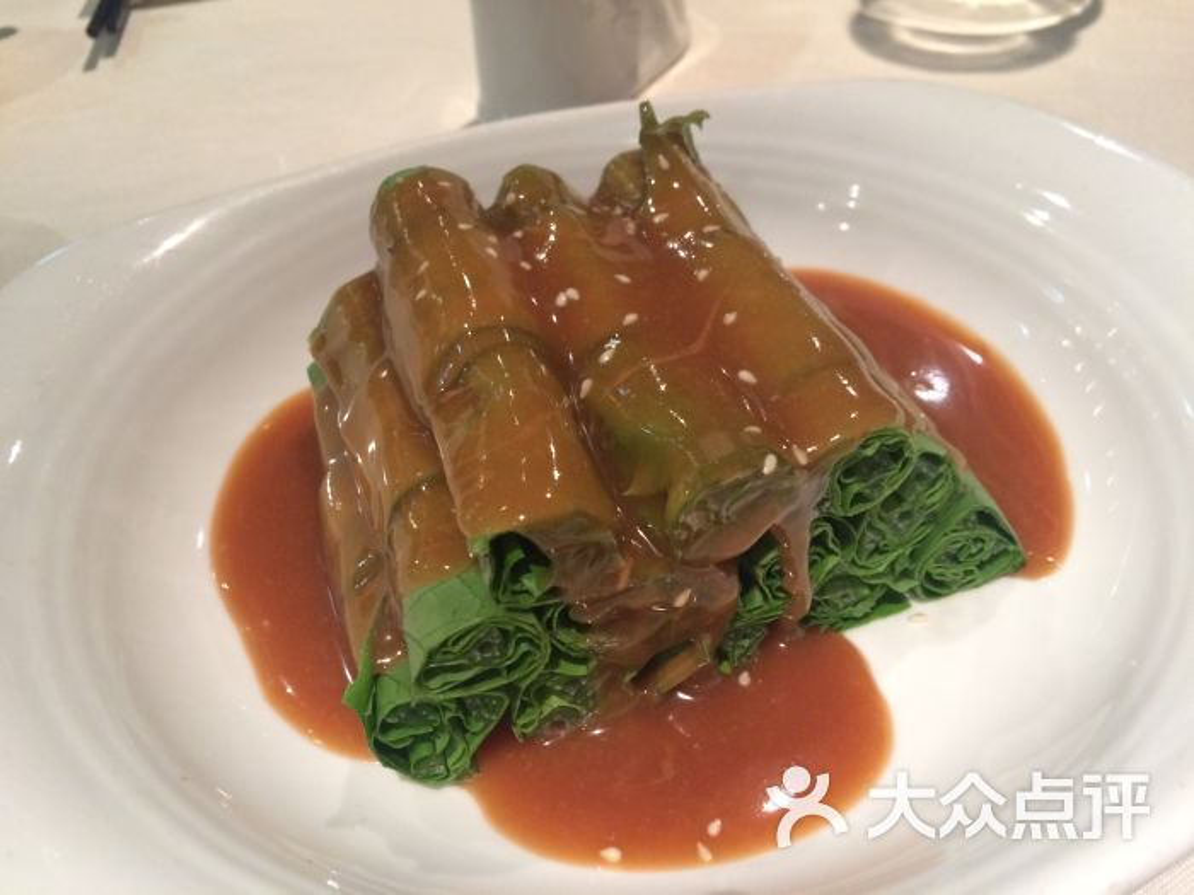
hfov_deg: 61.7
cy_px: 448
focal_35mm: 29
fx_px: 1000
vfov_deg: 48.2
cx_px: 597
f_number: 2.2
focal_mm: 4.15
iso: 320
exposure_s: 1/33
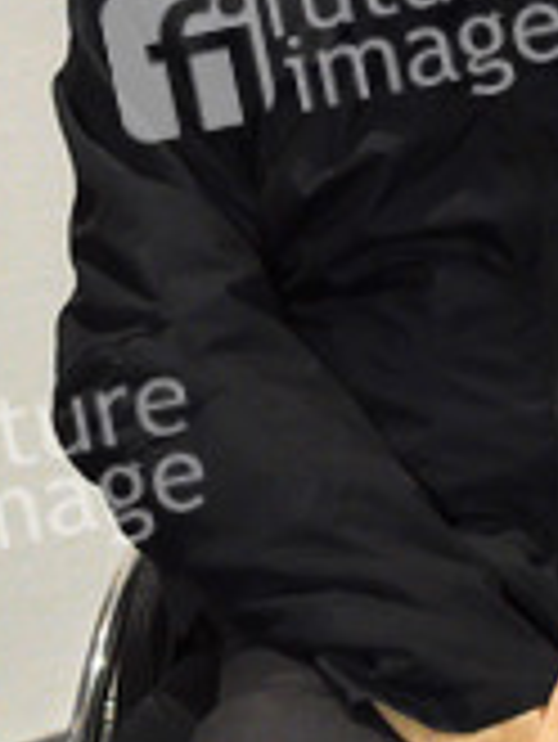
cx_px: 464
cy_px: 261
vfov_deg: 23.2
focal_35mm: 84
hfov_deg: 17.4
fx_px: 1803
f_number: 5
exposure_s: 1/160
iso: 1600
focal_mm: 36
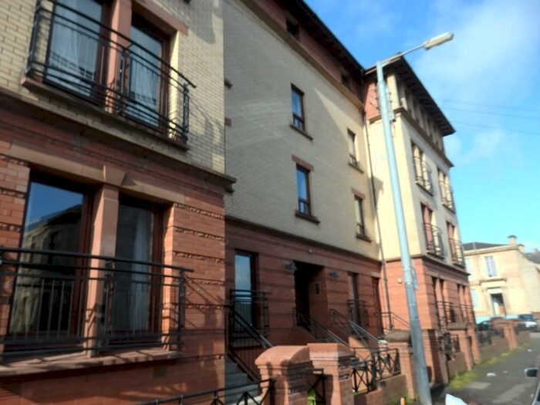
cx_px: 270
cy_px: 202
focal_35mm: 25
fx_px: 390
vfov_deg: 54.9
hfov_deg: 69.4
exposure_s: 1/1000
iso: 125
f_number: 3
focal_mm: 4.5
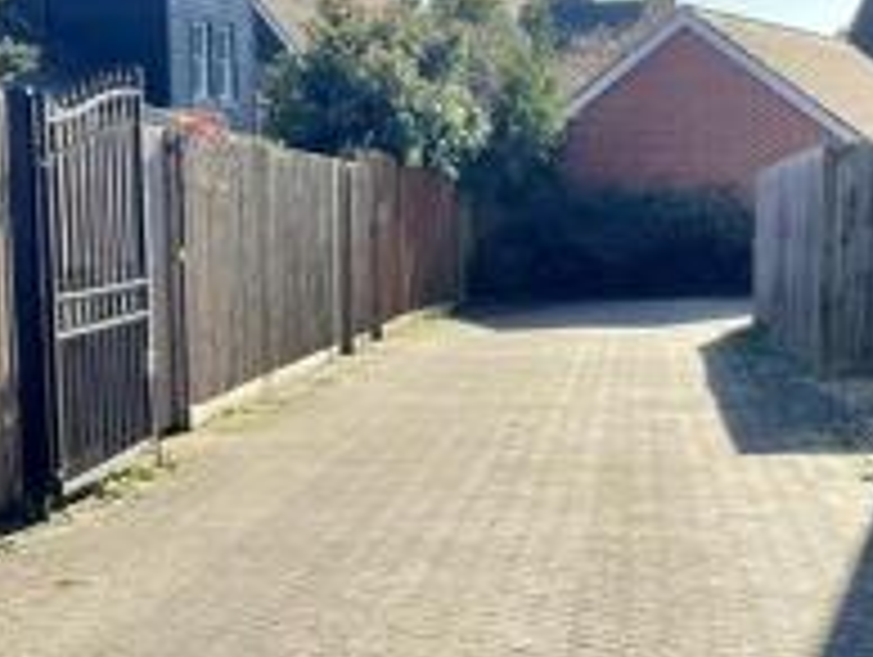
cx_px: 475
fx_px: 1970
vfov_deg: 18.7
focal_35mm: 78
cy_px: 574
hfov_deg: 25.0
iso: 32
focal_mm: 4.2
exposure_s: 1/1453
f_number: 1.6
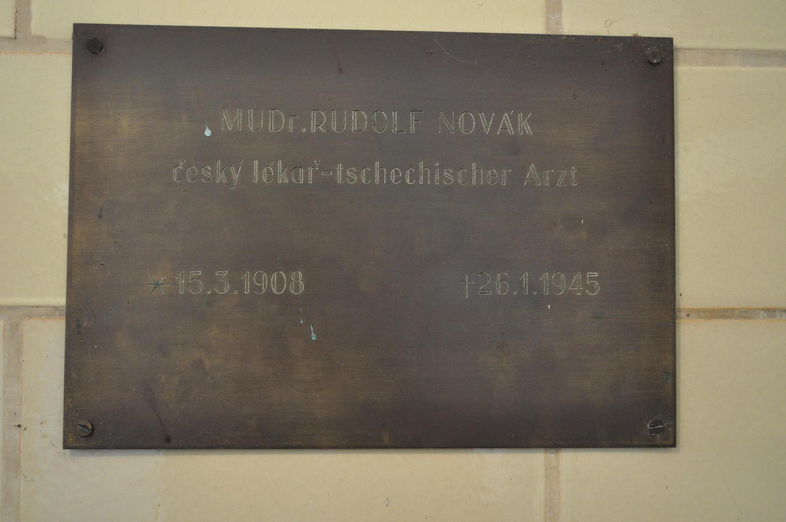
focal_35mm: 48
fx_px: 1047
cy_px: 261
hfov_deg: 41.2
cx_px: 393
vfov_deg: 28.0
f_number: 4.8
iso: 1600
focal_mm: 32
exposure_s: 1/13
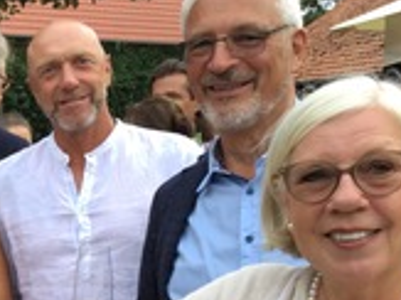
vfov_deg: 18.9
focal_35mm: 76
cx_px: -20
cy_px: 285
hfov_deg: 24.3
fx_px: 880
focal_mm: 3.3
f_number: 2.4
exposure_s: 1/104
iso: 25
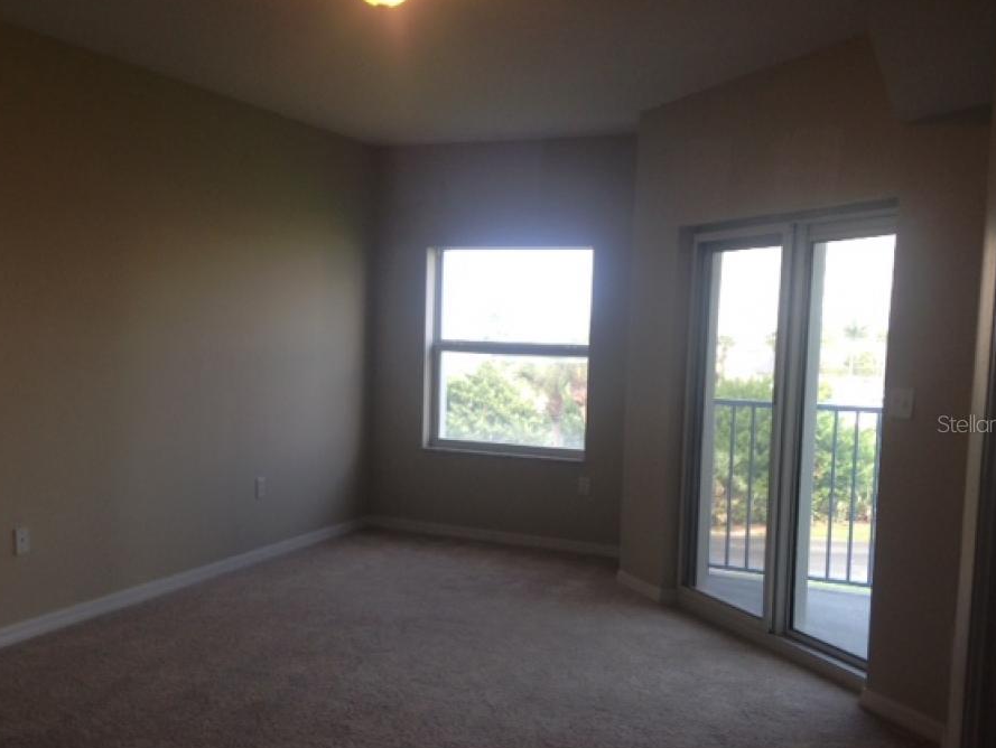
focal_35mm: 38
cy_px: 424
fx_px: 1094
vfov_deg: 37.7
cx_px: 469
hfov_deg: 48.9
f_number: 2.4
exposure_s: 1/60
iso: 64
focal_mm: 4.12
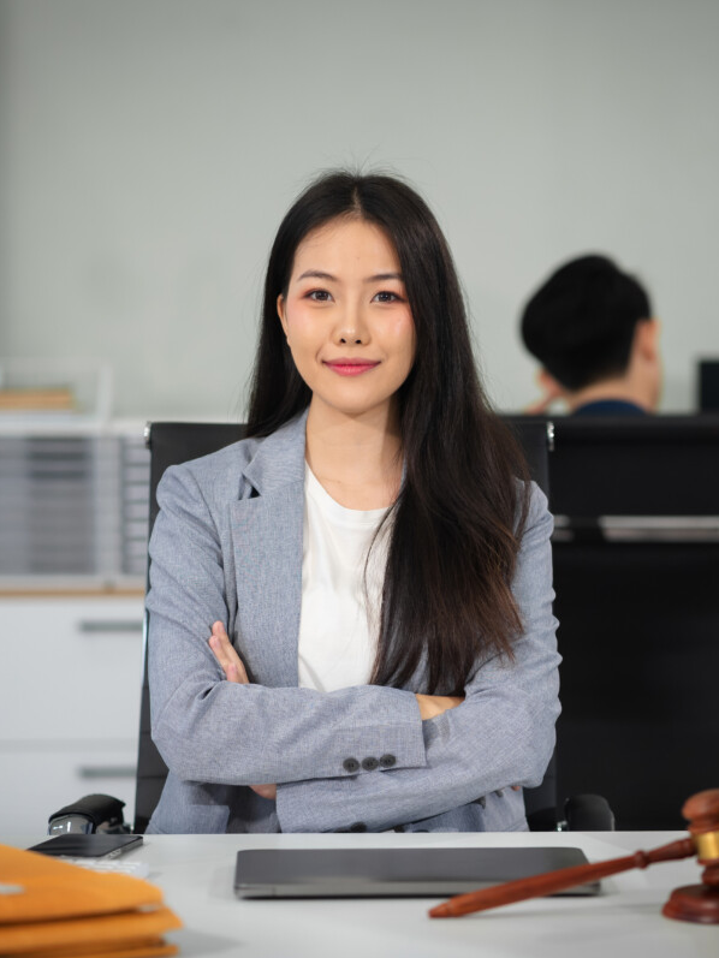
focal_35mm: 123
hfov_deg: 12.0
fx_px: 3405
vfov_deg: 16.0
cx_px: 438
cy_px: 478
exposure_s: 1/200
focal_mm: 85
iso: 500
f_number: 2.2
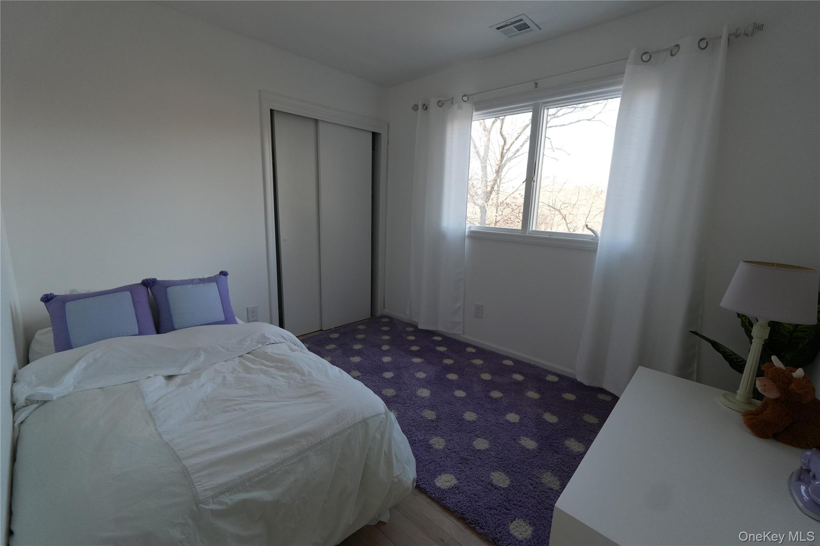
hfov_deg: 100.4
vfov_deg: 77.3
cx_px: 410
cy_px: 273
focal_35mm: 15
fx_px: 342
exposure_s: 1/160
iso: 640
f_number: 4
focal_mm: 10
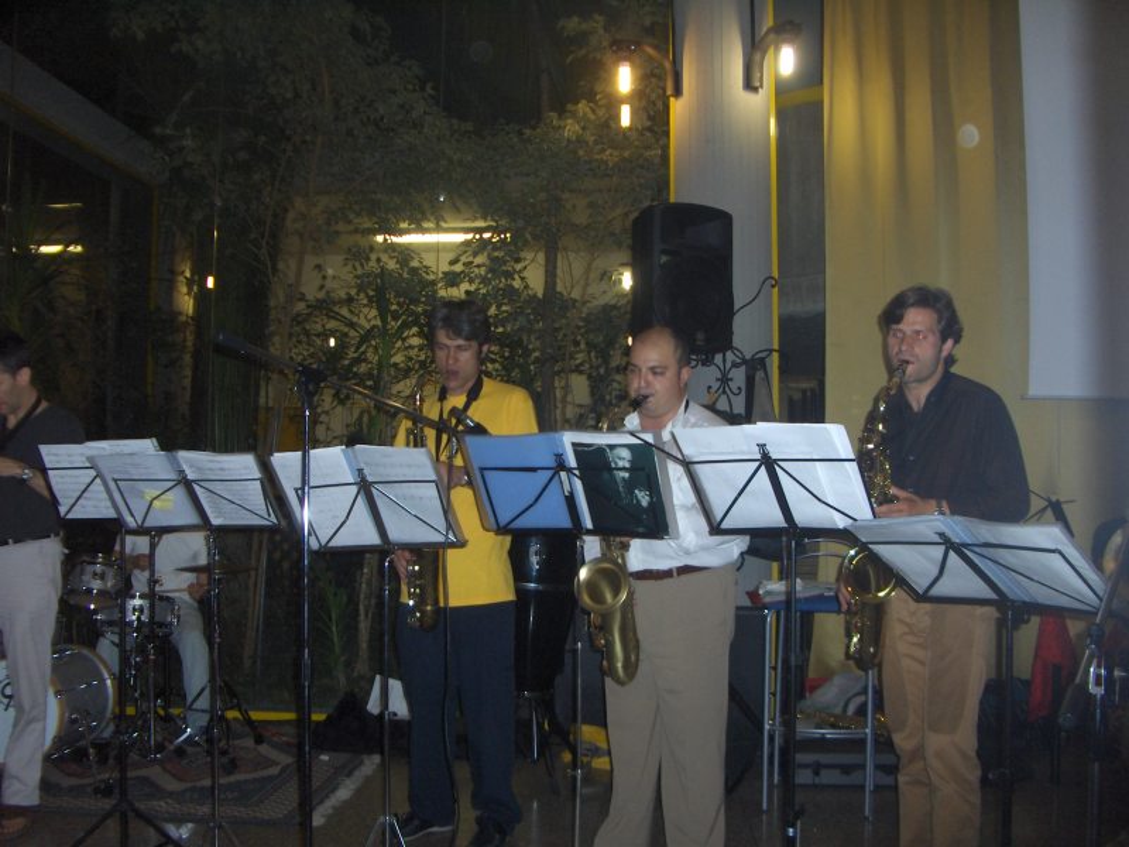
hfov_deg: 52.6
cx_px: 564
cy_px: 424
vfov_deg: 40.7
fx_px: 1142
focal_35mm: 35
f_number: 2.6
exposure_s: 1/60
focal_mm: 5.8
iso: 100
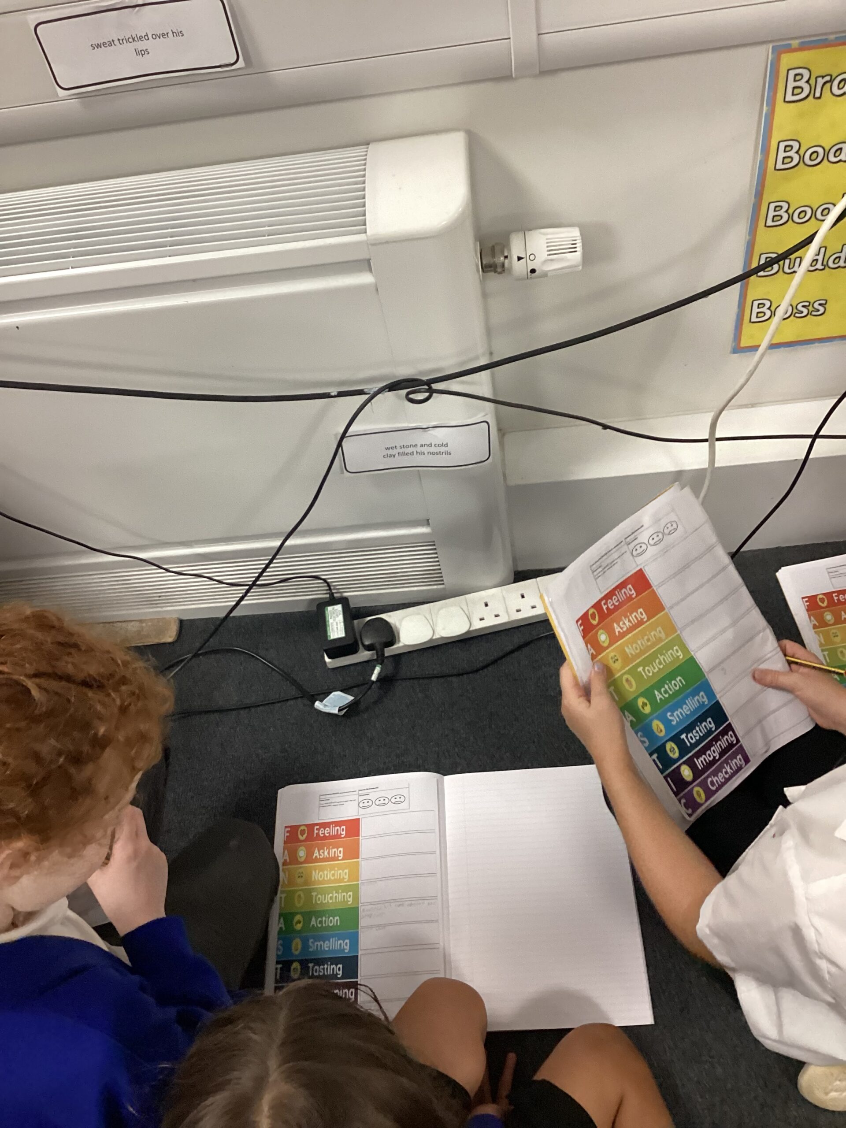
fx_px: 1010
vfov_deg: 58.4
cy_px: 564
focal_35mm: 31
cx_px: 423
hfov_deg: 45.4
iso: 250
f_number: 2.4
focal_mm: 3.3
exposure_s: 1/60
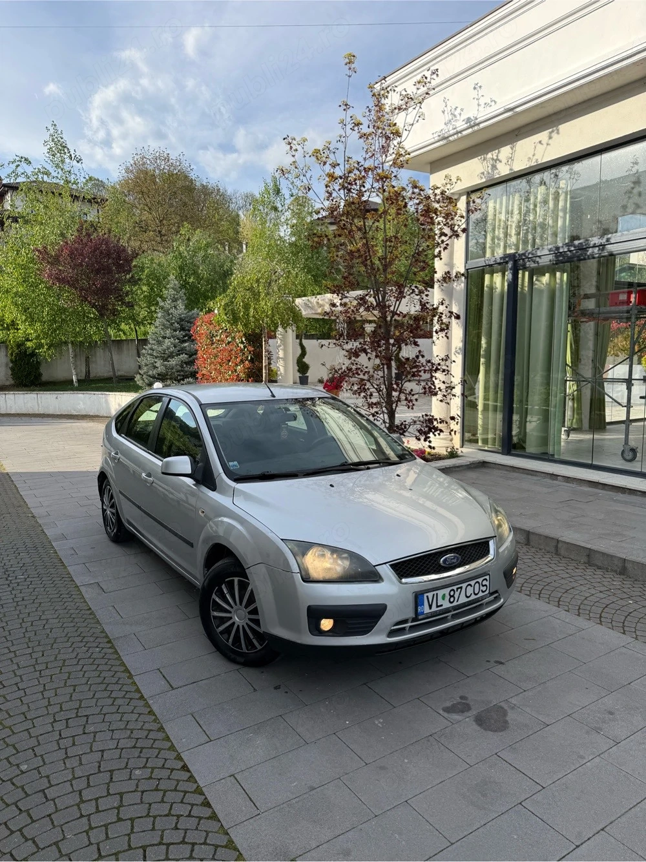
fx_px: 597
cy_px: 431
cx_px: 323
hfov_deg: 56.8
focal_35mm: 24
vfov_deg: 71.6
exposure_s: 1/2703
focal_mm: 6.76
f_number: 1.78
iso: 80
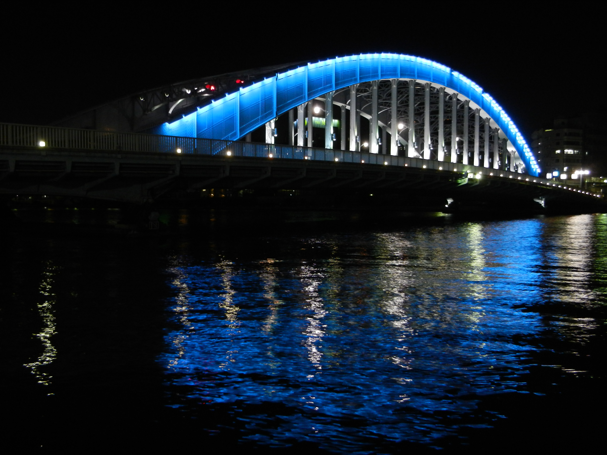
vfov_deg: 42.9
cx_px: 304
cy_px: 228
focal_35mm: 33
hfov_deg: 55.4
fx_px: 579
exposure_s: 1/15
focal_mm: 5.9
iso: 360
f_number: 3.8
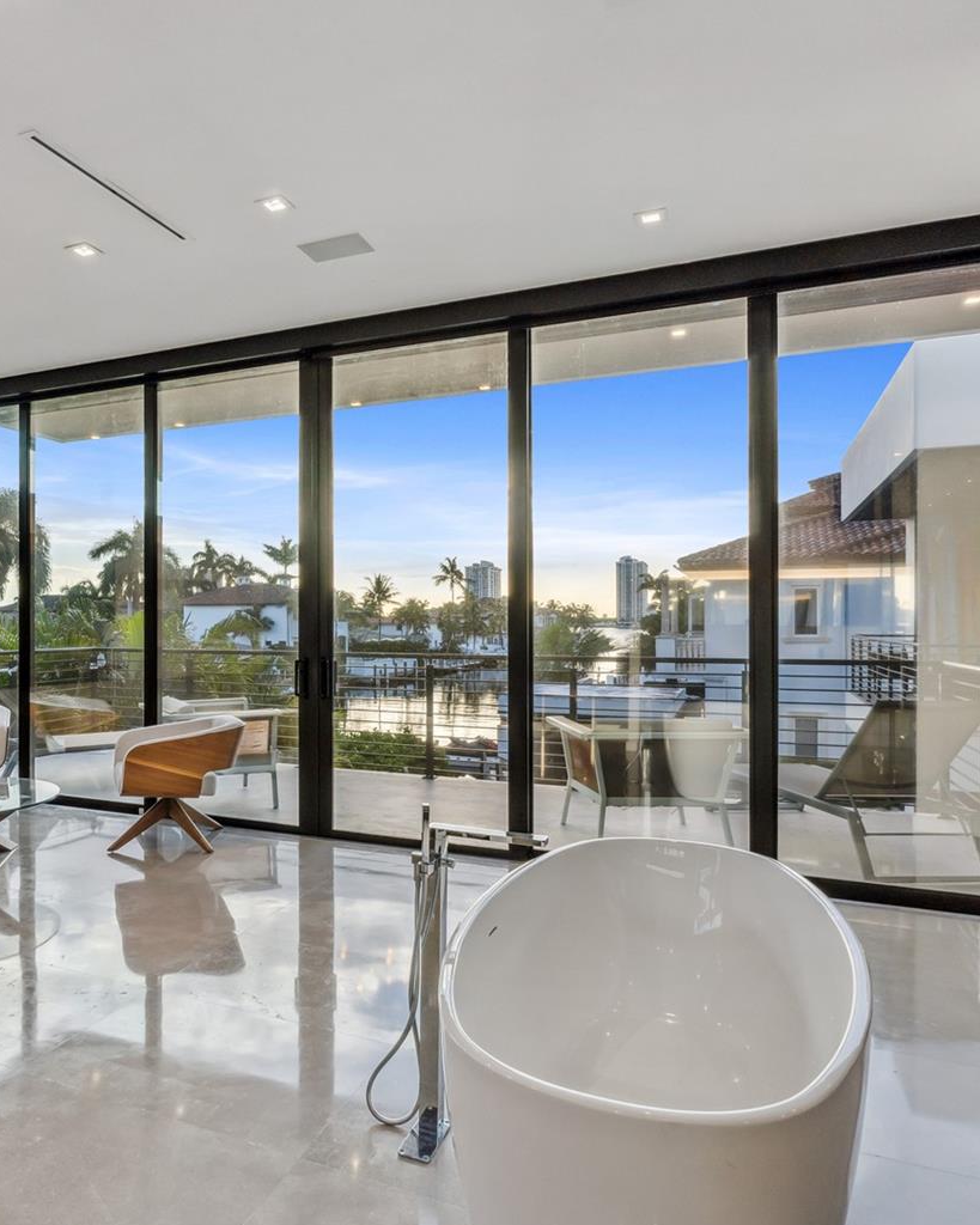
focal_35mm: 23
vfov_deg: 72.4
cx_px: 330
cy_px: 617
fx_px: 838
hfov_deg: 59.3
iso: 250
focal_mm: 10.5
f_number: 9
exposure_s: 1/40
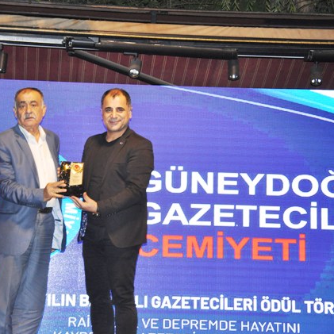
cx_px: 120
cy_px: 166
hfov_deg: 18.6
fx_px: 1015
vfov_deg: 18.7
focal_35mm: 93
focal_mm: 48
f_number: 5
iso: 1250
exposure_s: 1/200
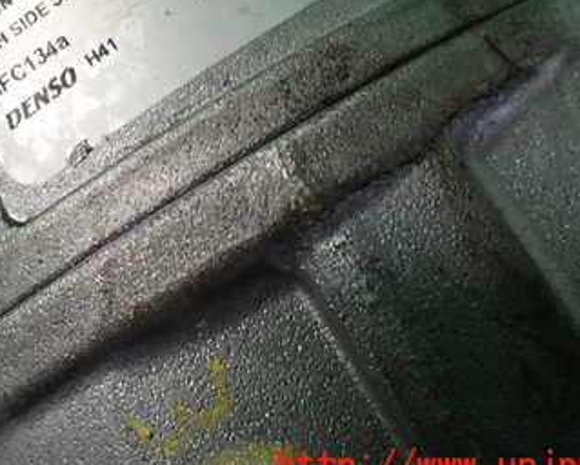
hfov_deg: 33.4
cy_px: 82
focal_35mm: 55
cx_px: 142
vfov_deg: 27.0
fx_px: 945
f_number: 2.3
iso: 800
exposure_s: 1/80
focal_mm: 5.4
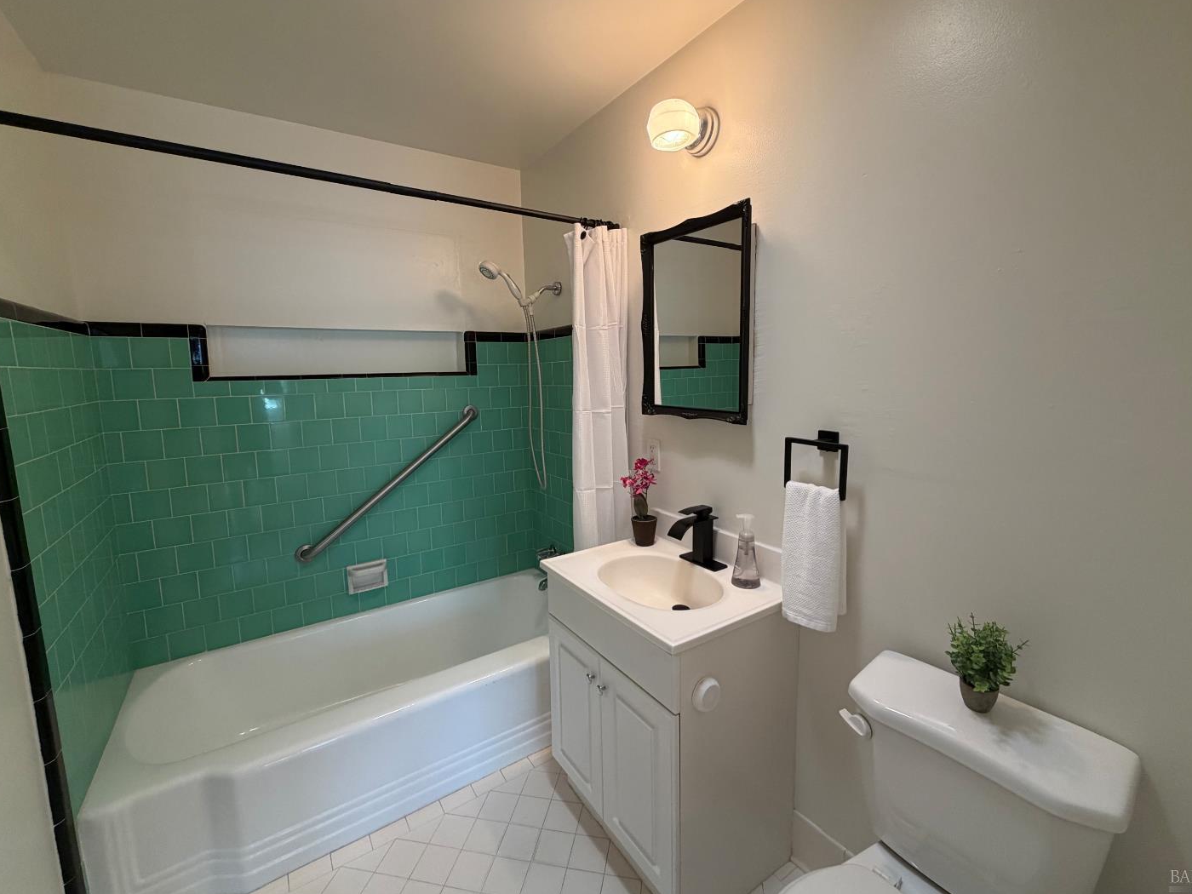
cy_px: 428
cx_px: 601
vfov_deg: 81.7
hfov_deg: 98.2
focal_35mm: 15
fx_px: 517
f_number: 2.2
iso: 160
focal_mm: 2.22
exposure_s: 1/60
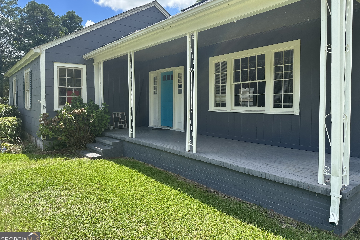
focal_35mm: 25
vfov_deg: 51.2
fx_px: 250
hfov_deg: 71.5
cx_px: 180
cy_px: 110
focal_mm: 6.86
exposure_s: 1/1664
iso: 80
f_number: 1.78
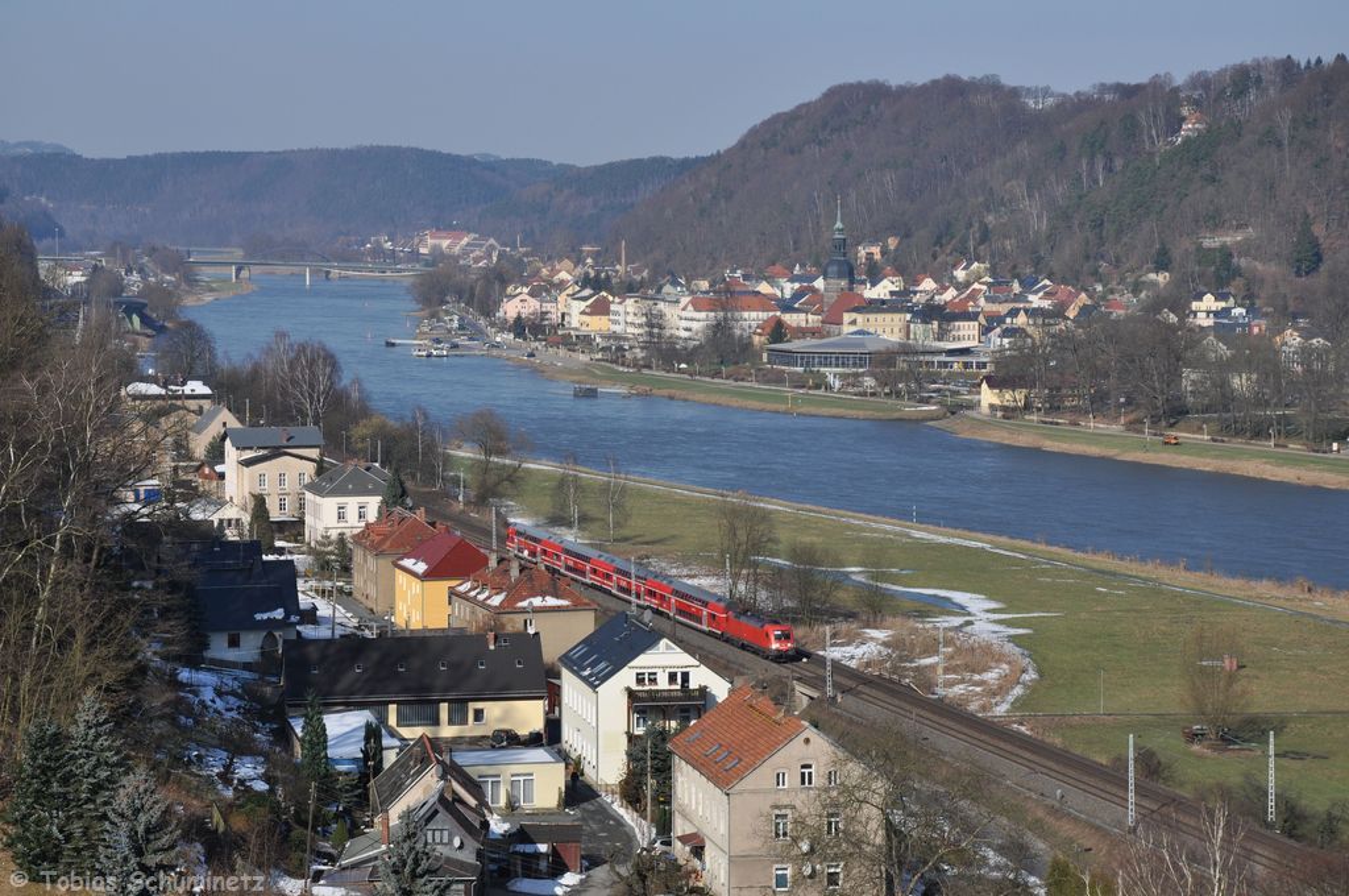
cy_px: 448
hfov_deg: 21.9
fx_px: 3480
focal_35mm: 93
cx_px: 674
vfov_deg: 14.7
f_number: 10
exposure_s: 1/640
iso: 200
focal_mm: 62
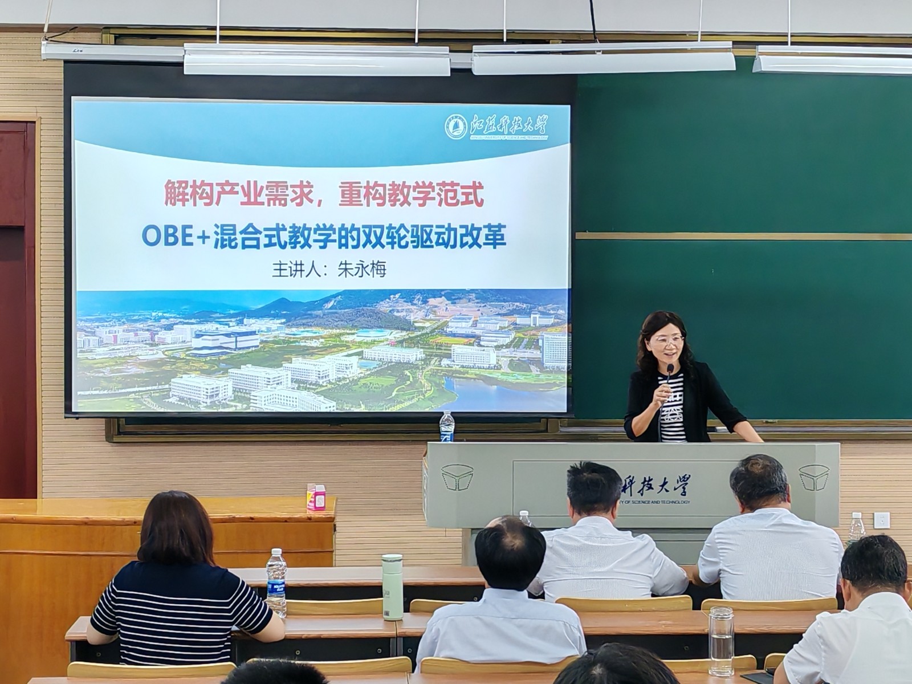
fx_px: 1686
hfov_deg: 30.3
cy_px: 342
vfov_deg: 22.9
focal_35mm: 64
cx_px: 456
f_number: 1.95
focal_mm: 5.52
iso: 200
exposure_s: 1/100
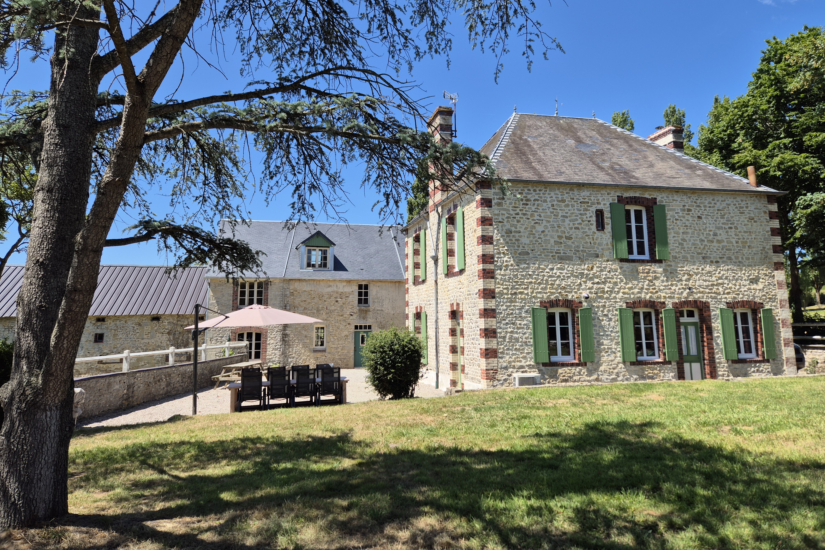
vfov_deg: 53.0
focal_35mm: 24
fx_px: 550
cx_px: 412
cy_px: 242
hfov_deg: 73.7
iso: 25
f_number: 1.8
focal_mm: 5.4
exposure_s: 1/1400
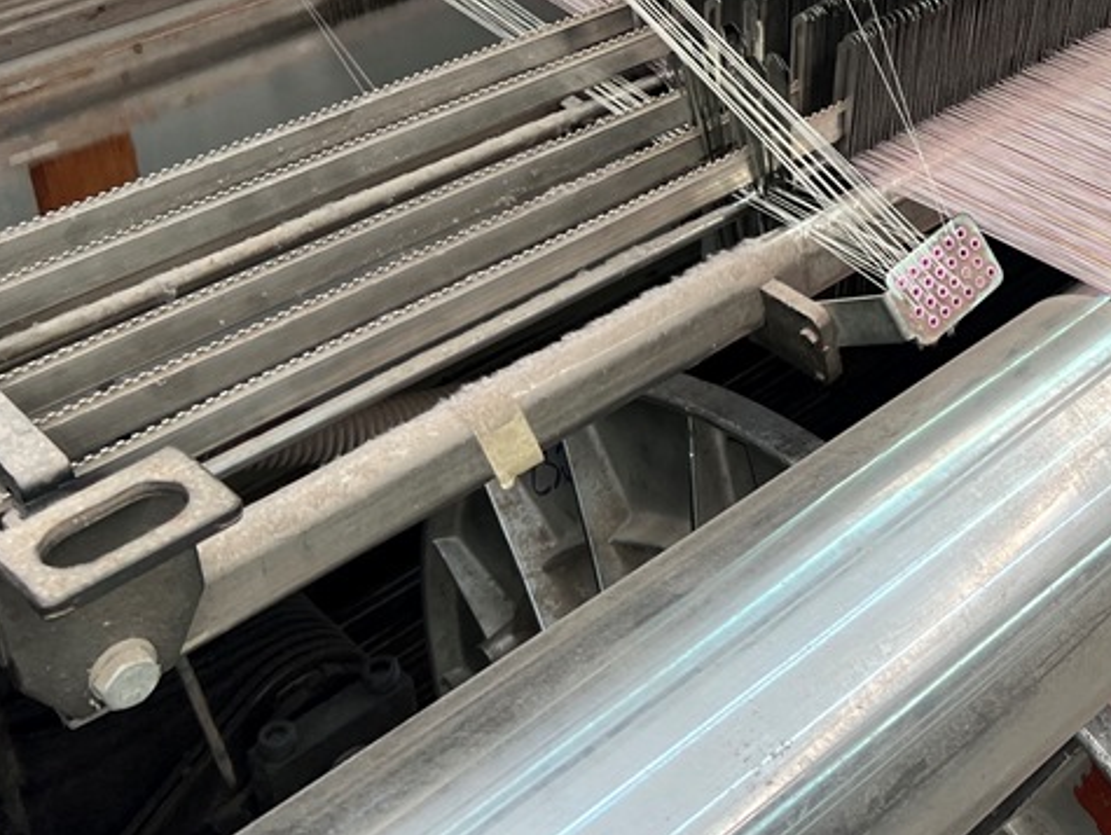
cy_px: -16
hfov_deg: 32.1
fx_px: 1799
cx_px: 1060
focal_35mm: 56
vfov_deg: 24.8
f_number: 1.5
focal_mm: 5.7
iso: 64
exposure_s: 1/121
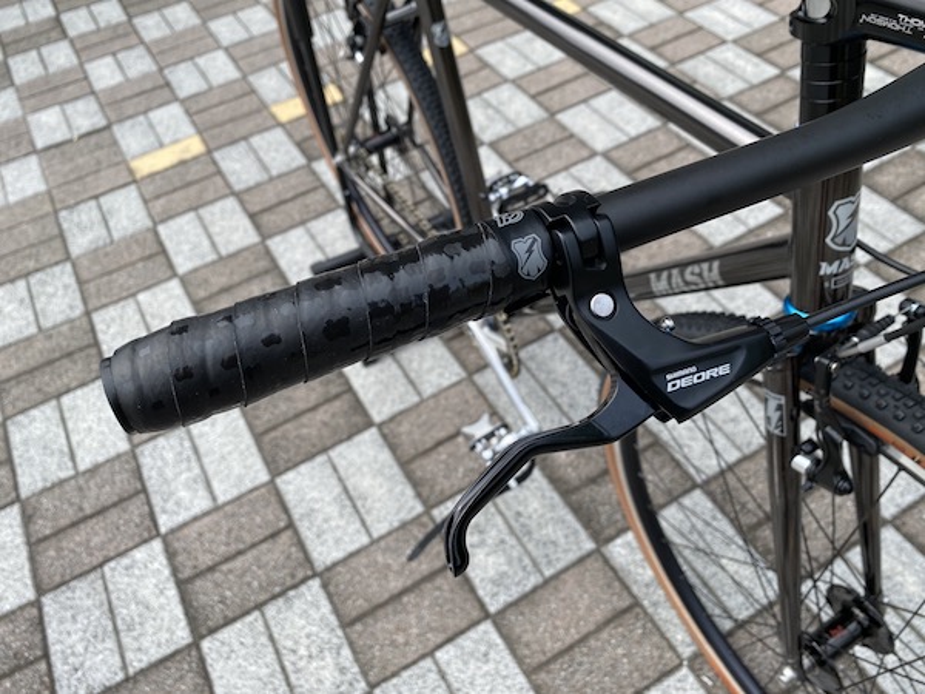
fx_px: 695
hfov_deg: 67.3
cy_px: 347
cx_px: 462
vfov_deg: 53.1
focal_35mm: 26
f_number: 1.8
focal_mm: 4.25
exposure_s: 1/1082
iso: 32
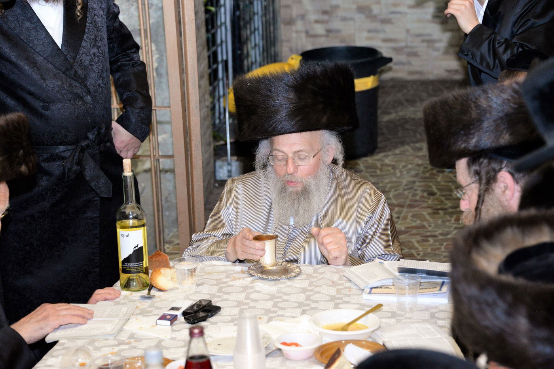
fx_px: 1508
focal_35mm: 98
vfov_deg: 14.0
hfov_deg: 20.8
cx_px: 277
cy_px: 184
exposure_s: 1/60
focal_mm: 98
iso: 2500
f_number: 5.6
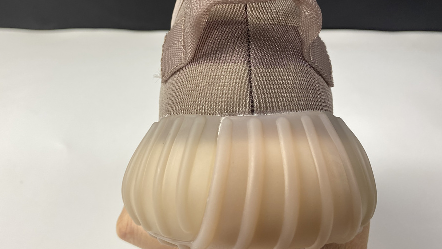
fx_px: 375
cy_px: 80
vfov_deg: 36.2
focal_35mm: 32
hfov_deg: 60.9
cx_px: 205
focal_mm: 4.25
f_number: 1.8
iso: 64
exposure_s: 1/100
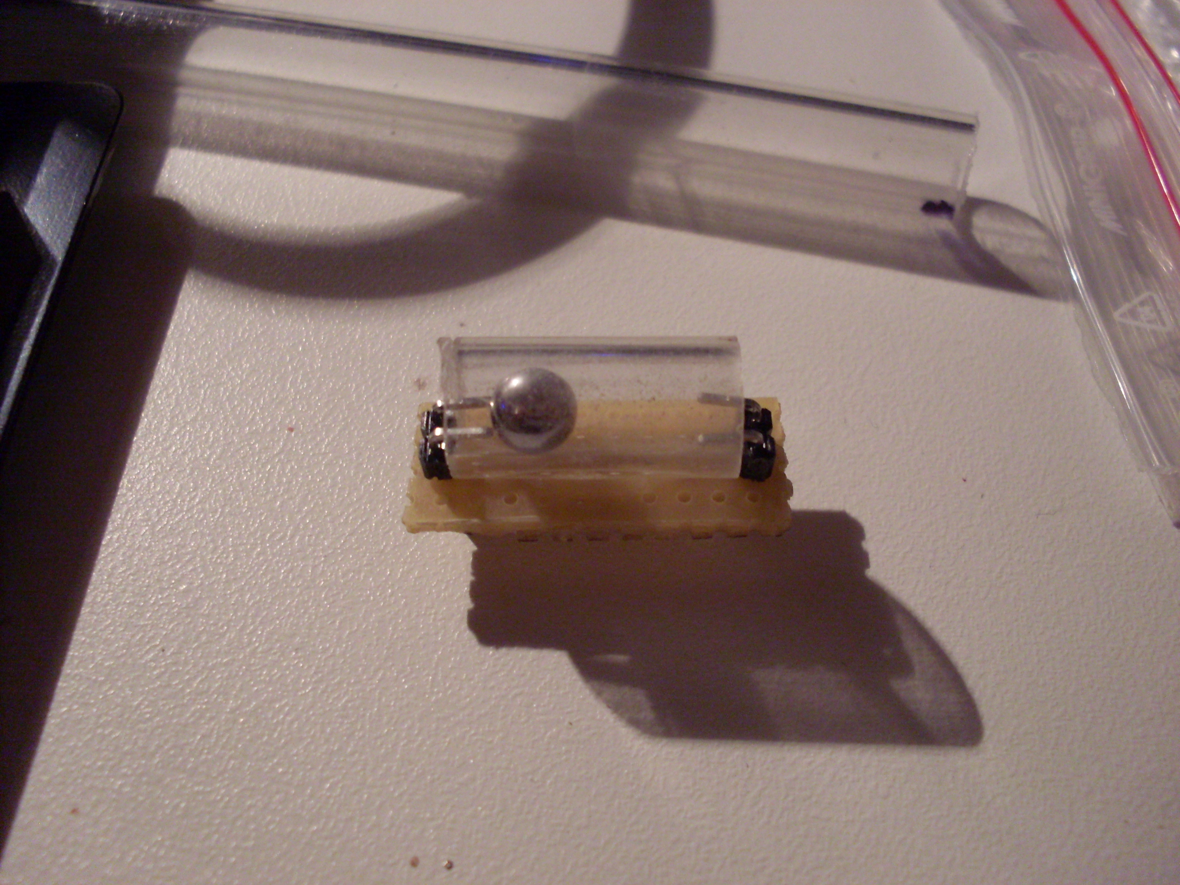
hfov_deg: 49.0
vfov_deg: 37.7
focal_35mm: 38
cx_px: 590
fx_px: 1295
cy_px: 442
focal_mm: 6.3
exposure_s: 1/30
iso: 200
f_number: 2.8
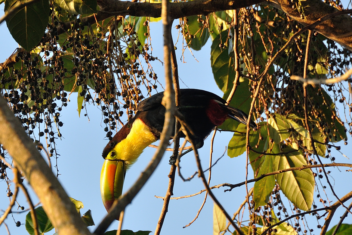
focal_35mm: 450
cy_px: 118
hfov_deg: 4.6
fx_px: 4400
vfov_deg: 3.1
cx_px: 176
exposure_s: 1/100
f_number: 7.1
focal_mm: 300
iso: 400
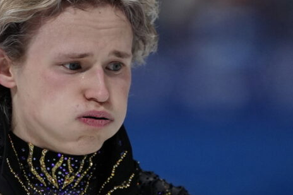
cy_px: 136
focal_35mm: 776
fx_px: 6313
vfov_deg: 1.8
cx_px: 119
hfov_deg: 2.7
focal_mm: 300
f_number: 2.8
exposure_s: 1/2000
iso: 2000
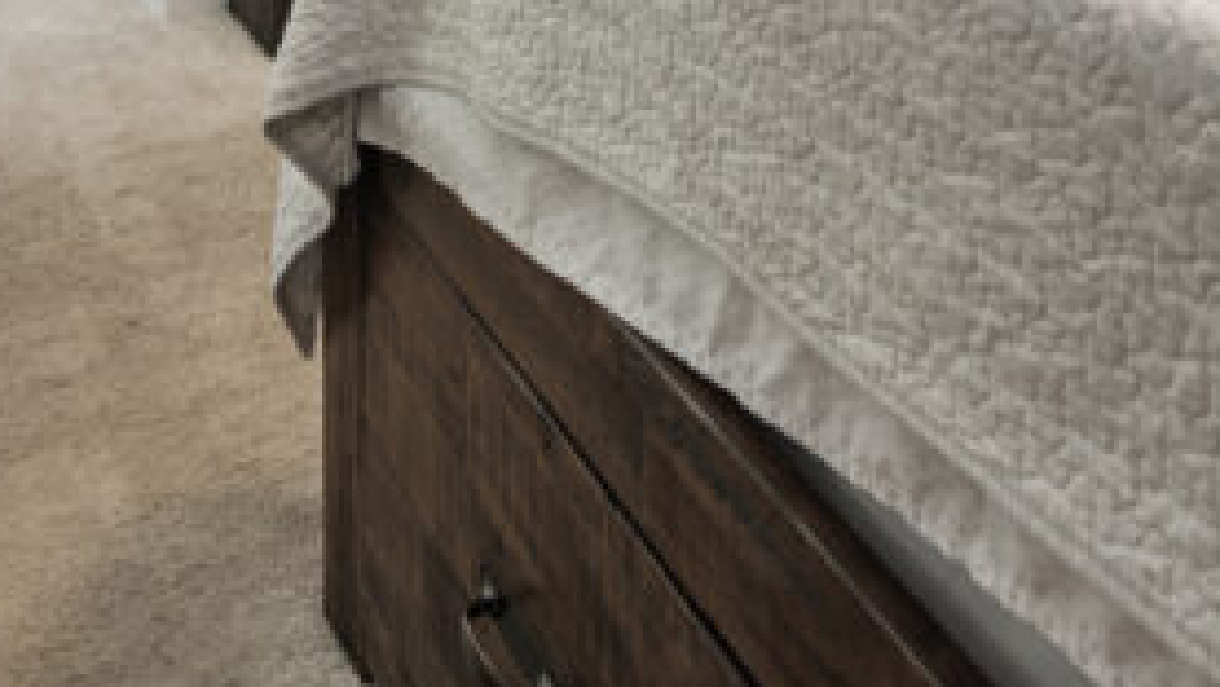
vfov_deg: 15.5
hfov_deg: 33.5
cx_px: 819
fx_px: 2006
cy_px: -685
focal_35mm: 62
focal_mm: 16
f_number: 8
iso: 320
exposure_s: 1/6
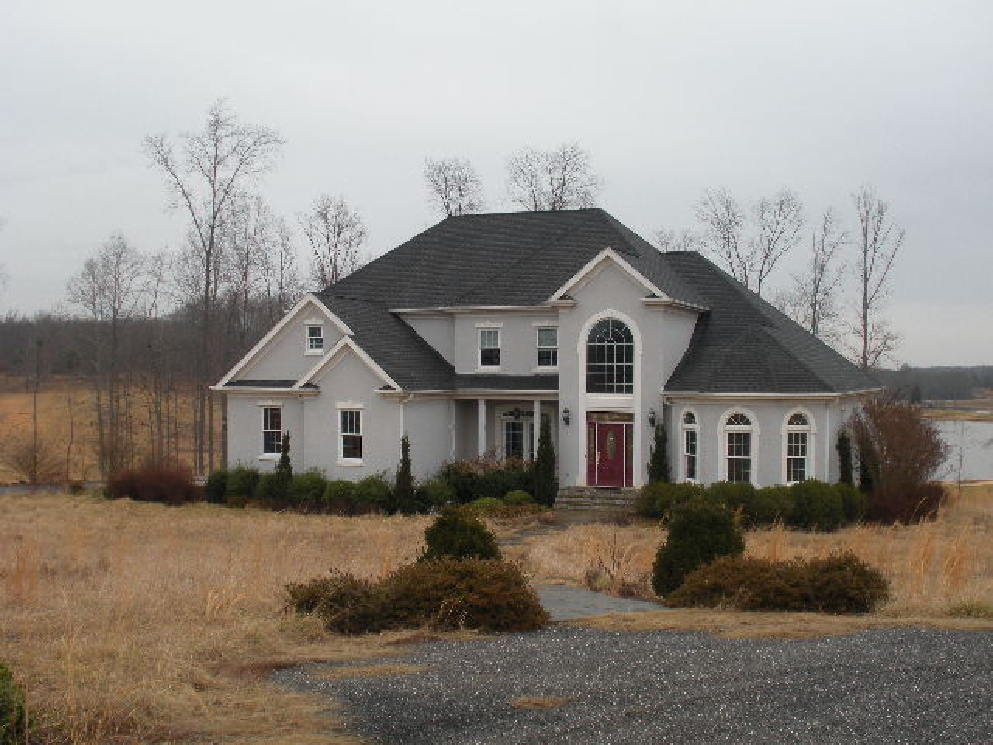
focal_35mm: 43
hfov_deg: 43.9
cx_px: 496
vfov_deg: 33.6
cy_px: 372
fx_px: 1234
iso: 64
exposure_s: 1/119
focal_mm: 7.7
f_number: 4
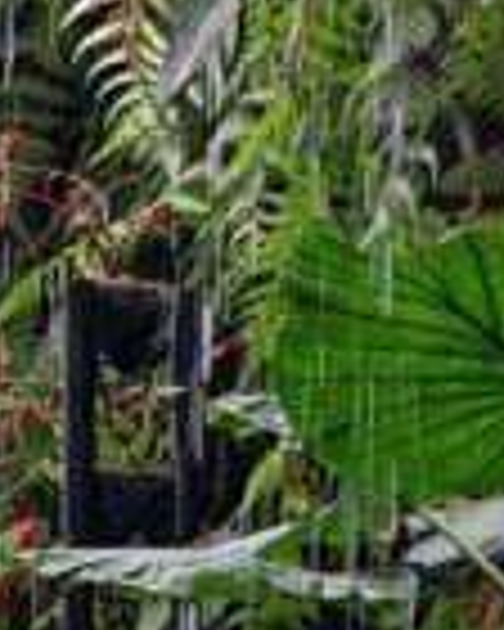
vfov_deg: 13.2
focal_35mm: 145
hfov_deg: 10.3
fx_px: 2704
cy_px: 585
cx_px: -238
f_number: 1.7
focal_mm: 4.2
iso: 50
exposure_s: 1/100
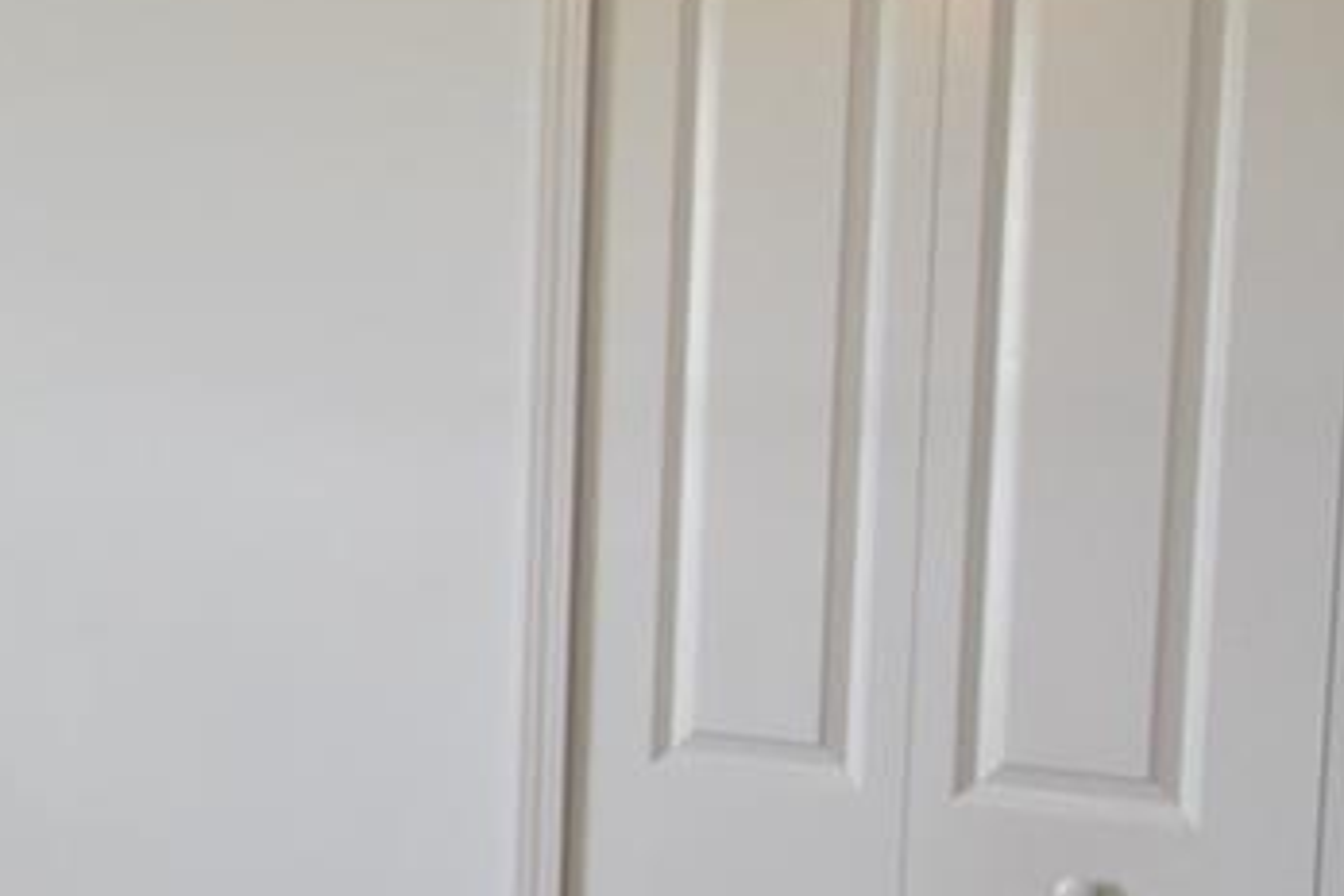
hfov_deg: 24.5
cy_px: 518
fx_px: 2576
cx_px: -510
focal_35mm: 69
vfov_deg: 19.7
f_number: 3.5
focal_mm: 10
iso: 800
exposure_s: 1/180
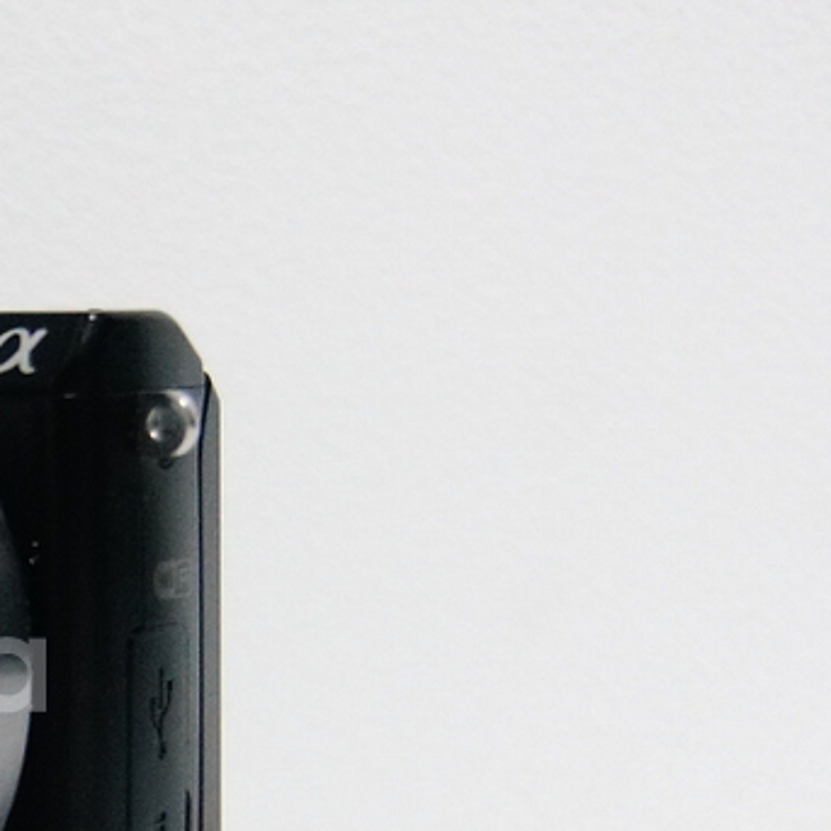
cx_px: -385
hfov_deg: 11.4
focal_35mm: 147
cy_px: 673
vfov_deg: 11.8
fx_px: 4003
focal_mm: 35
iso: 2000
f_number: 4.5
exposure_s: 1/60
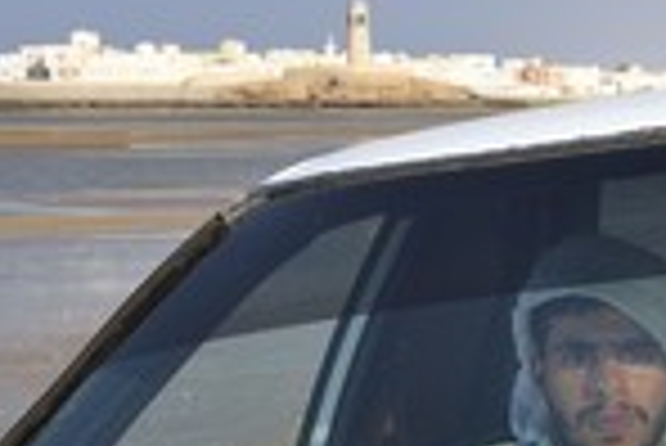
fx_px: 2000
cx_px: 644
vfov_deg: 12.6
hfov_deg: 18.5
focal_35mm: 108
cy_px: 423
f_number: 11
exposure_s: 1/200
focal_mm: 38
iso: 200
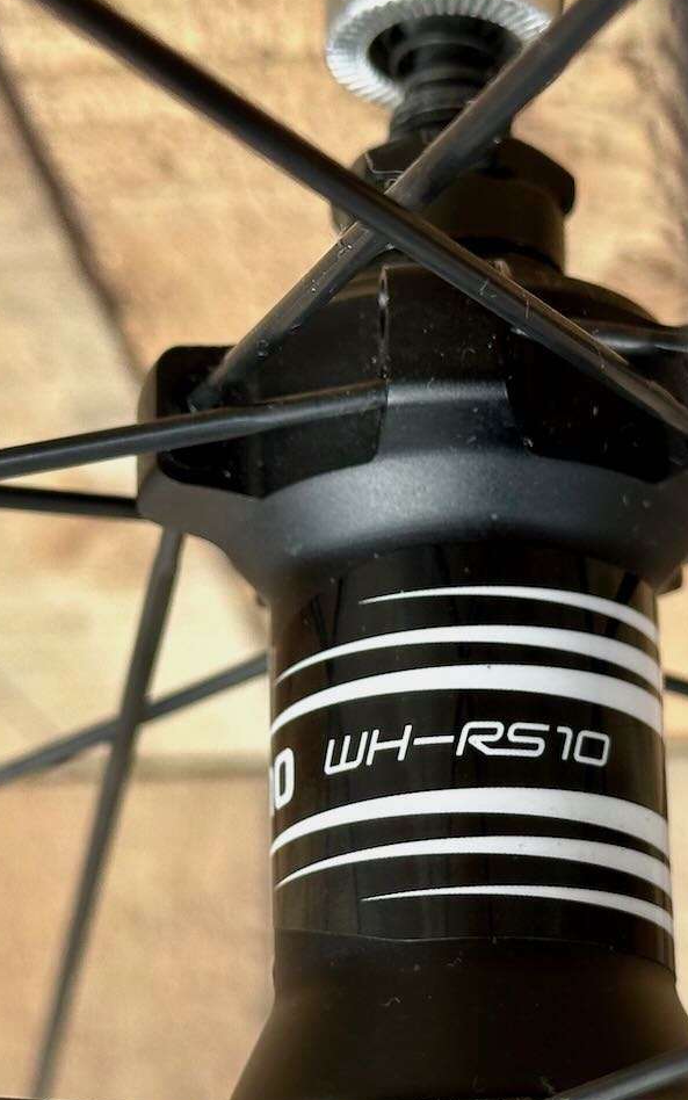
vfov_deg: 20.1
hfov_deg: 12.7
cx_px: 413
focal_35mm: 103
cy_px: 762
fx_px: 3088
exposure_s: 1/850
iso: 64
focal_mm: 6.86
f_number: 1.78
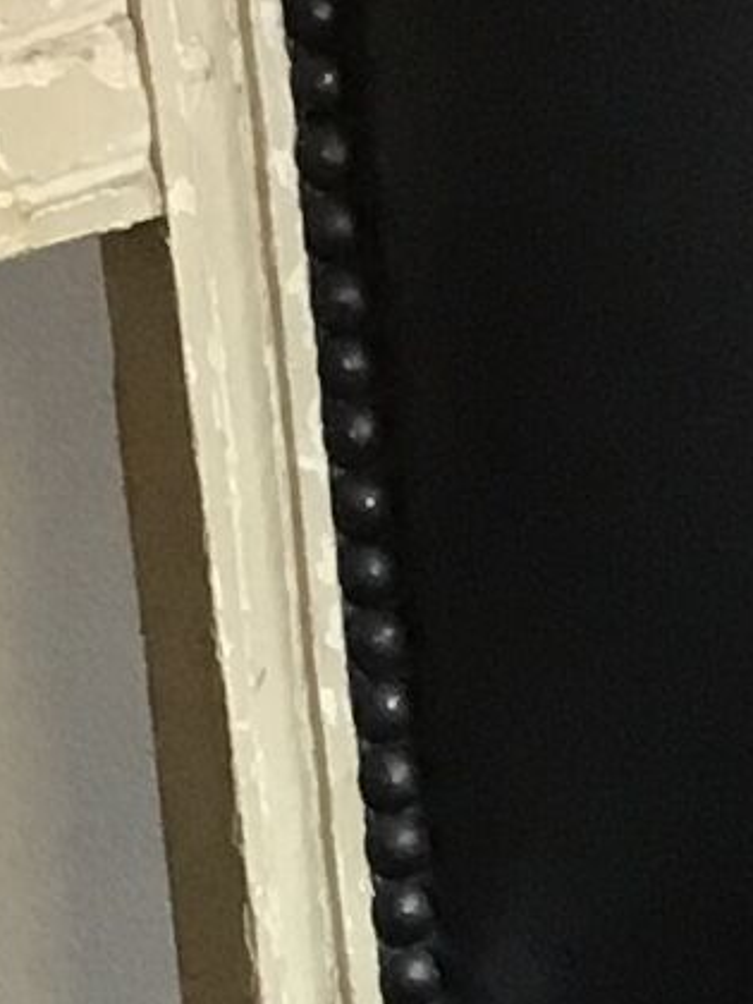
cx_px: 1179
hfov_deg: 6.1
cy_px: 1585
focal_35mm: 241
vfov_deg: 8.0
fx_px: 6990
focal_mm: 3.3
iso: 50
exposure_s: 1/33
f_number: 2.4
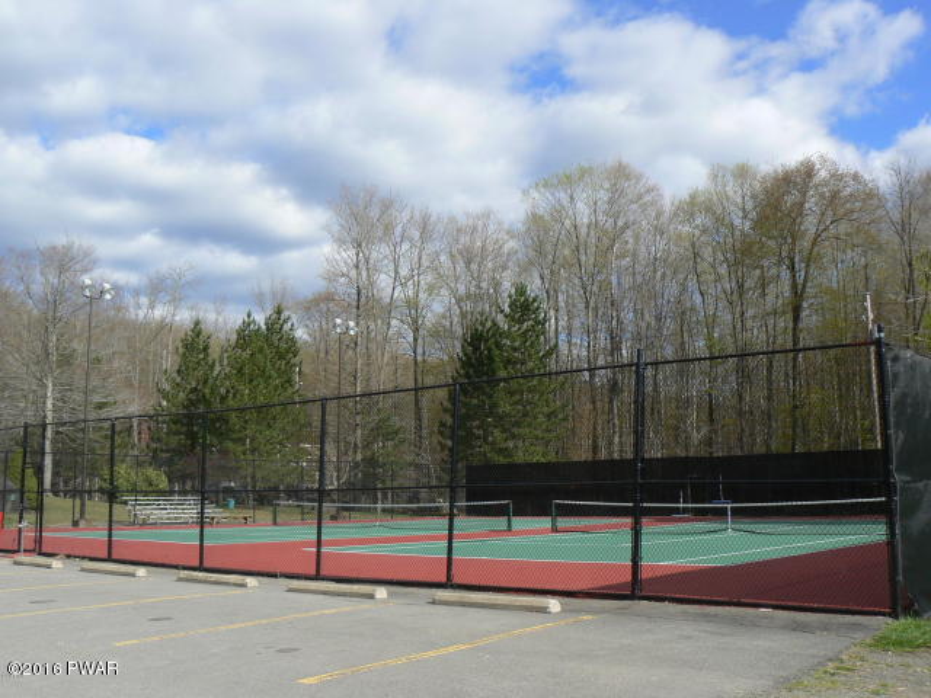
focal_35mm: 36
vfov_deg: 39.7
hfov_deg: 51.4
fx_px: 968
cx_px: 466
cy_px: 349
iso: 80
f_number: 6.3
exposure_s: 1/400
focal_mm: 6
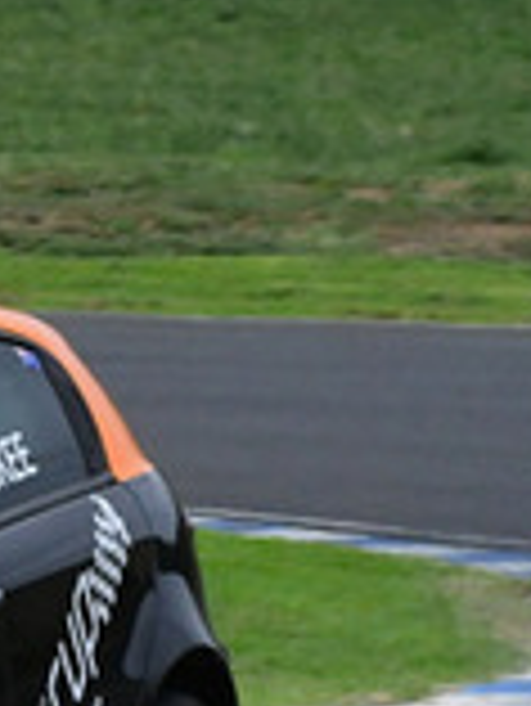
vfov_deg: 1.3
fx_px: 30066
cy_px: 364
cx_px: -1062
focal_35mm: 1472
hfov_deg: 1.0
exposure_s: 1/640
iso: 2000
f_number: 10
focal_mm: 200
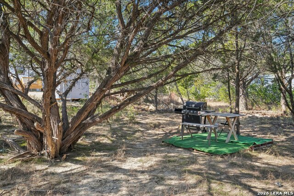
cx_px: 147
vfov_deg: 43.6
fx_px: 245
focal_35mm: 30
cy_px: 98
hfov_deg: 61.9
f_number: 8
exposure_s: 1/60
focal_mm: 30
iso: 200
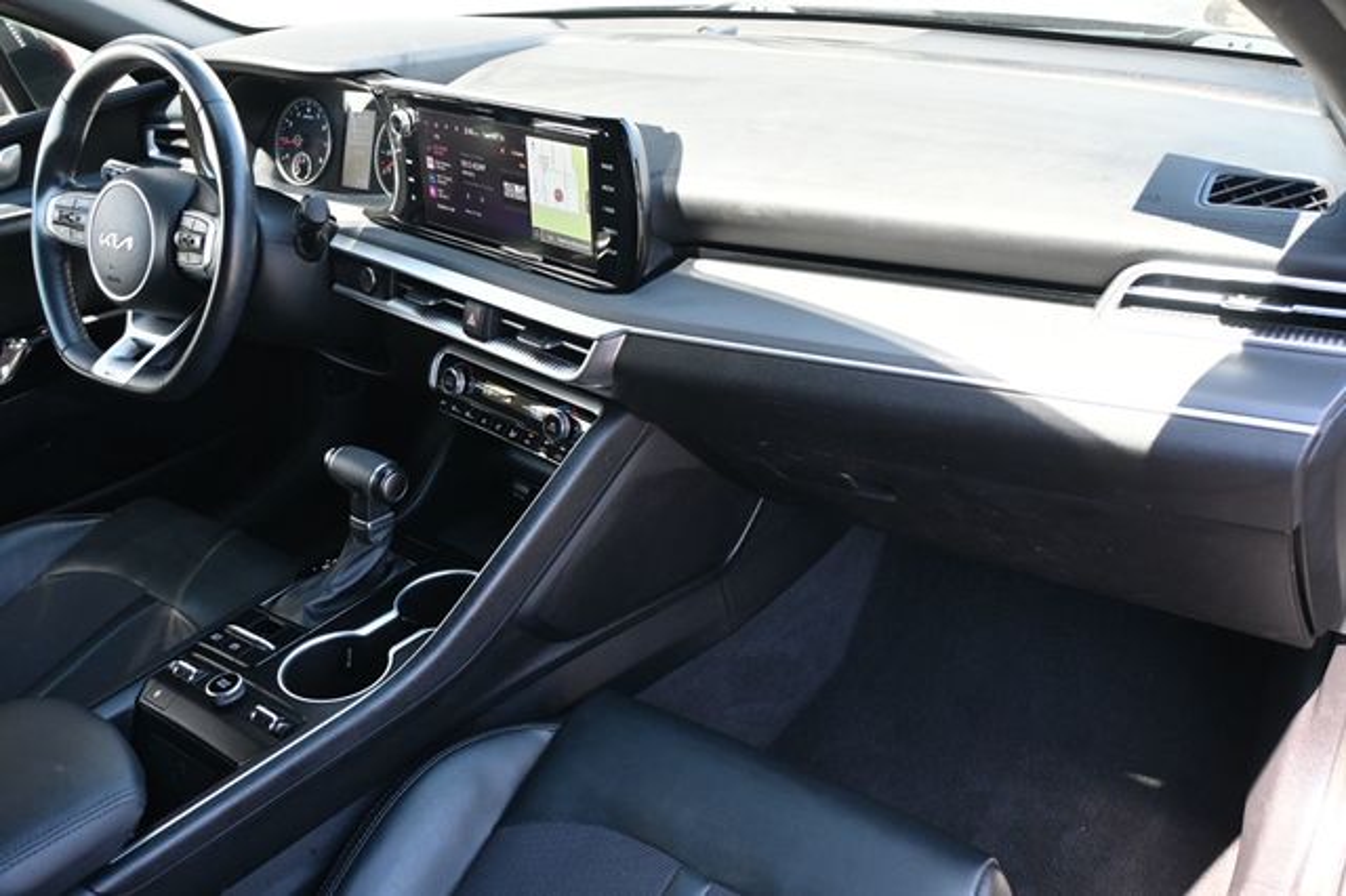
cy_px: 448
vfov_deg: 42.6
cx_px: 673
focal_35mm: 31
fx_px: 1149
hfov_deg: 60.7
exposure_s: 1/125
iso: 720
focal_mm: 20.5
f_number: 3.8
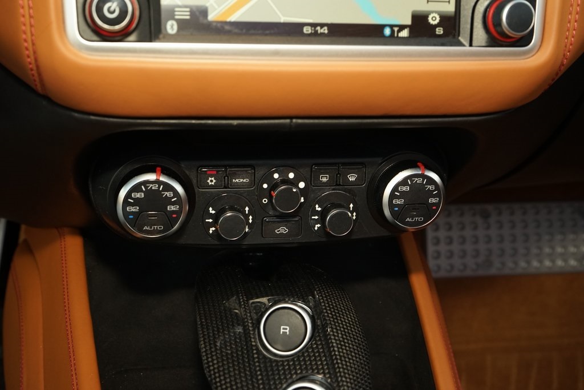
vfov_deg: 31.2
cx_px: 292
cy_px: 195
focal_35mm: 43
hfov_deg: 45.4
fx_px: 698
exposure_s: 1/30
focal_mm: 43
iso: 1250
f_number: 8
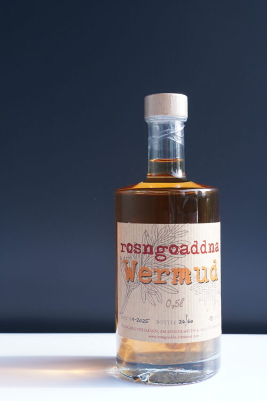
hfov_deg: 25.1
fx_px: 601
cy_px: 200
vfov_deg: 36.9
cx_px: 134
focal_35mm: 54
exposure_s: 1/80
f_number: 8
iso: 400
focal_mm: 36
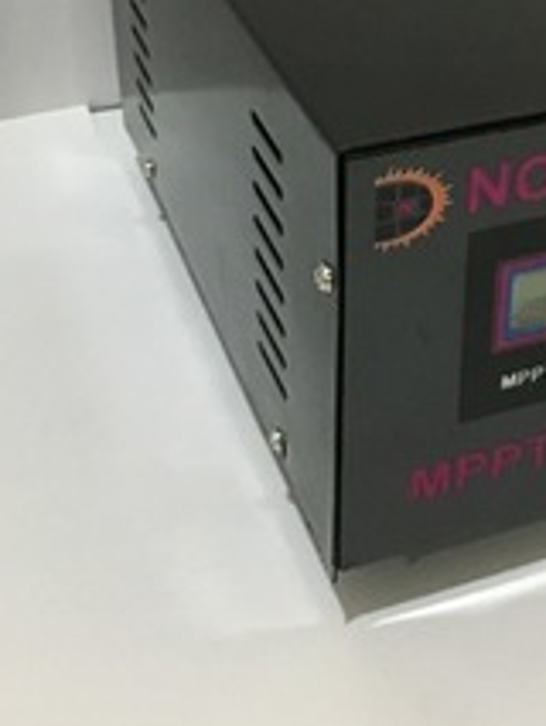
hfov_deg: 21.2
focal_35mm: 68
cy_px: 102
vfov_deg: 27.7
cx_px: 493
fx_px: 1429
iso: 200
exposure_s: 1/17
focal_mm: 4.15
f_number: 2.2
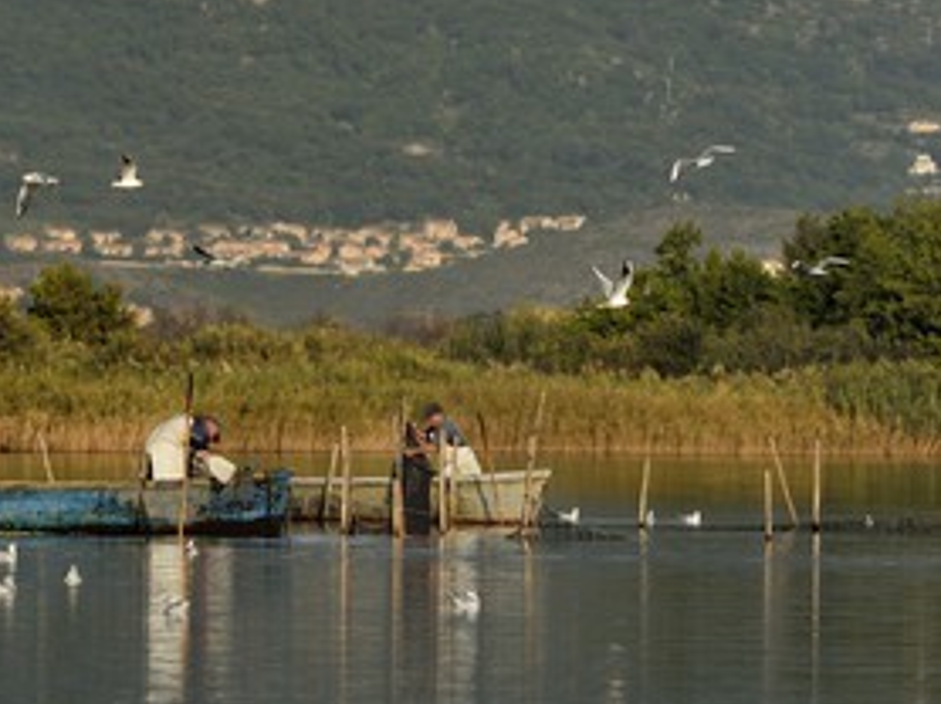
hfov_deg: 4.9
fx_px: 11054
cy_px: 274
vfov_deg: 3.6
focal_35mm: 407
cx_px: 261
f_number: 13
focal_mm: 280
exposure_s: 1/500
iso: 400
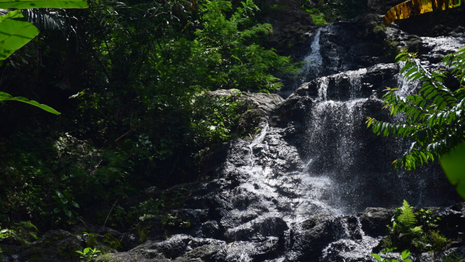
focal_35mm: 136
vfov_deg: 8.9
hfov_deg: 15.8
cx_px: 213
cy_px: 149
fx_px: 1672
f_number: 6.3
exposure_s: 1/2000
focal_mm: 75
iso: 320
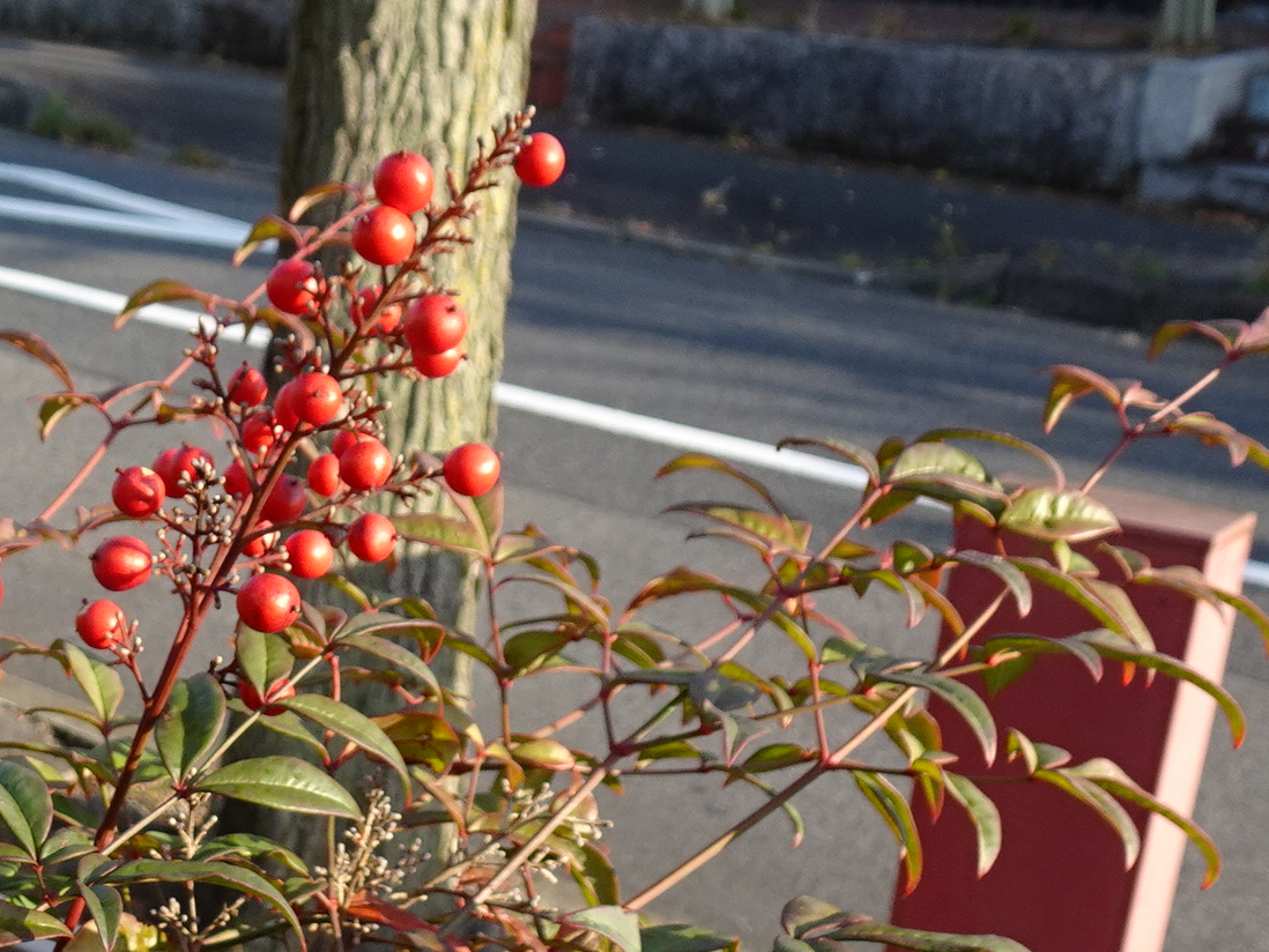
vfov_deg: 24.6
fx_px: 2163
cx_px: 58
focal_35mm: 59
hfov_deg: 30.8
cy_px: 693
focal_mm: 4.38
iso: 80
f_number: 3.5
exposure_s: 1/200
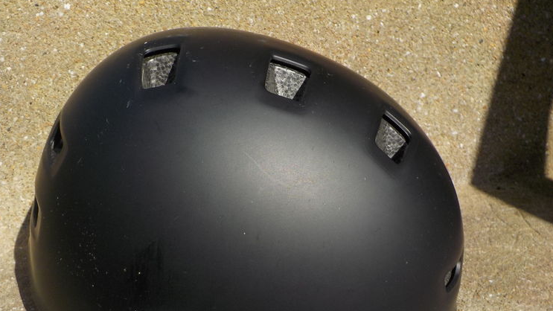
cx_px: 266
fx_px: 645
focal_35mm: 44
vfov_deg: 27.1
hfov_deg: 46.4
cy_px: 162
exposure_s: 1/1250
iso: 125
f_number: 3.3
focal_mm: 4.1
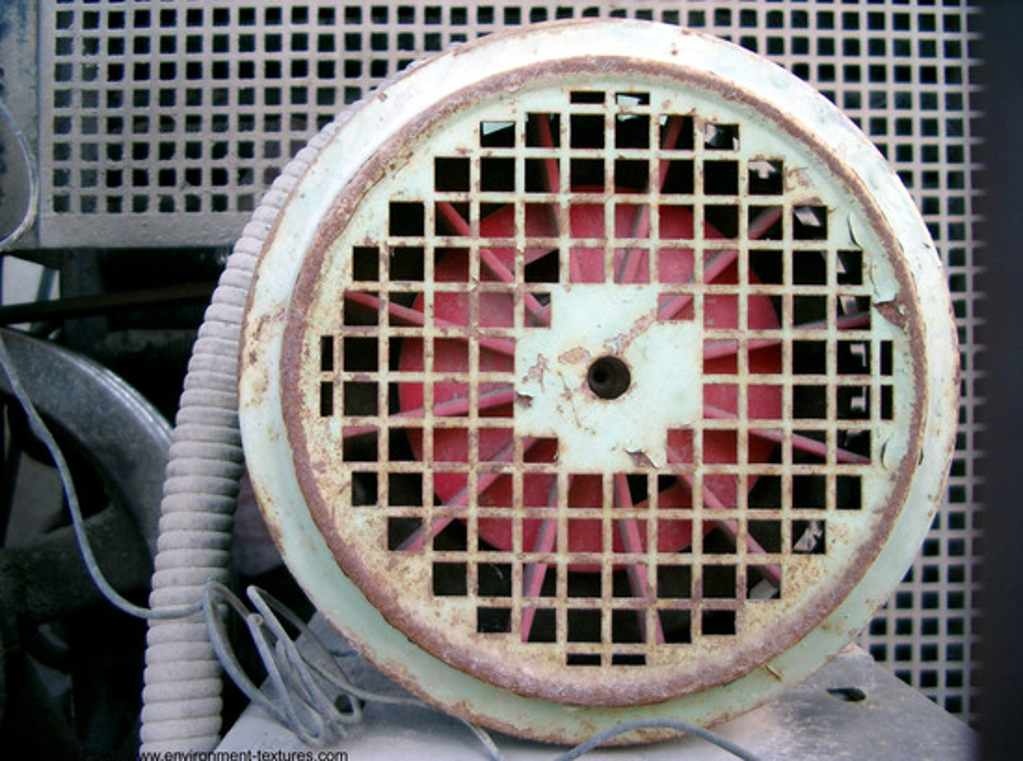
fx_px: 1090
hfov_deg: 50.3
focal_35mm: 37
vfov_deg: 38.5
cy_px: 380
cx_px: 512
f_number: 2.6
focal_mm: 7.6
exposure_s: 1/160
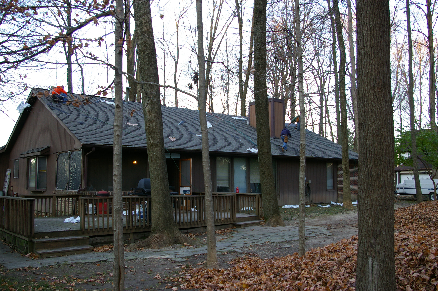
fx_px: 419
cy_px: 146
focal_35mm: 34
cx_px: 219
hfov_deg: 55.1
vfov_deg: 38.3
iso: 200
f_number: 5.6
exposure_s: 1/30
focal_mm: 23
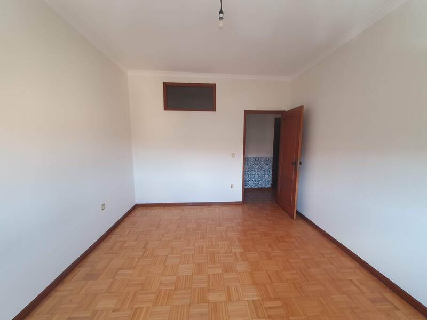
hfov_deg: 106.2
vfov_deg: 89.9
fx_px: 160
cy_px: 160
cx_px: 214
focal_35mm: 13
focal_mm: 1.8
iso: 125
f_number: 2.2
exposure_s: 1/50
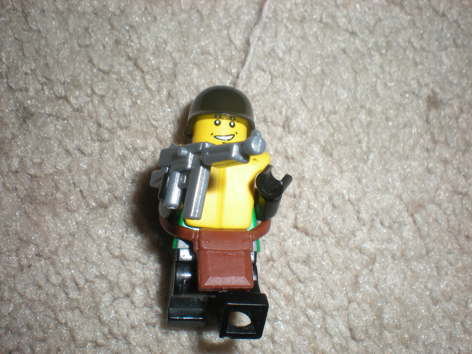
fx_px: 518
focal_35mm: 38
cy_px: 177
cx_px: 236
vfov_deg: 37.7
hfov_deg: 49.0
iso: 64
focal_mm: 6.3
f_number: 4.6
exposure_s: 1/60
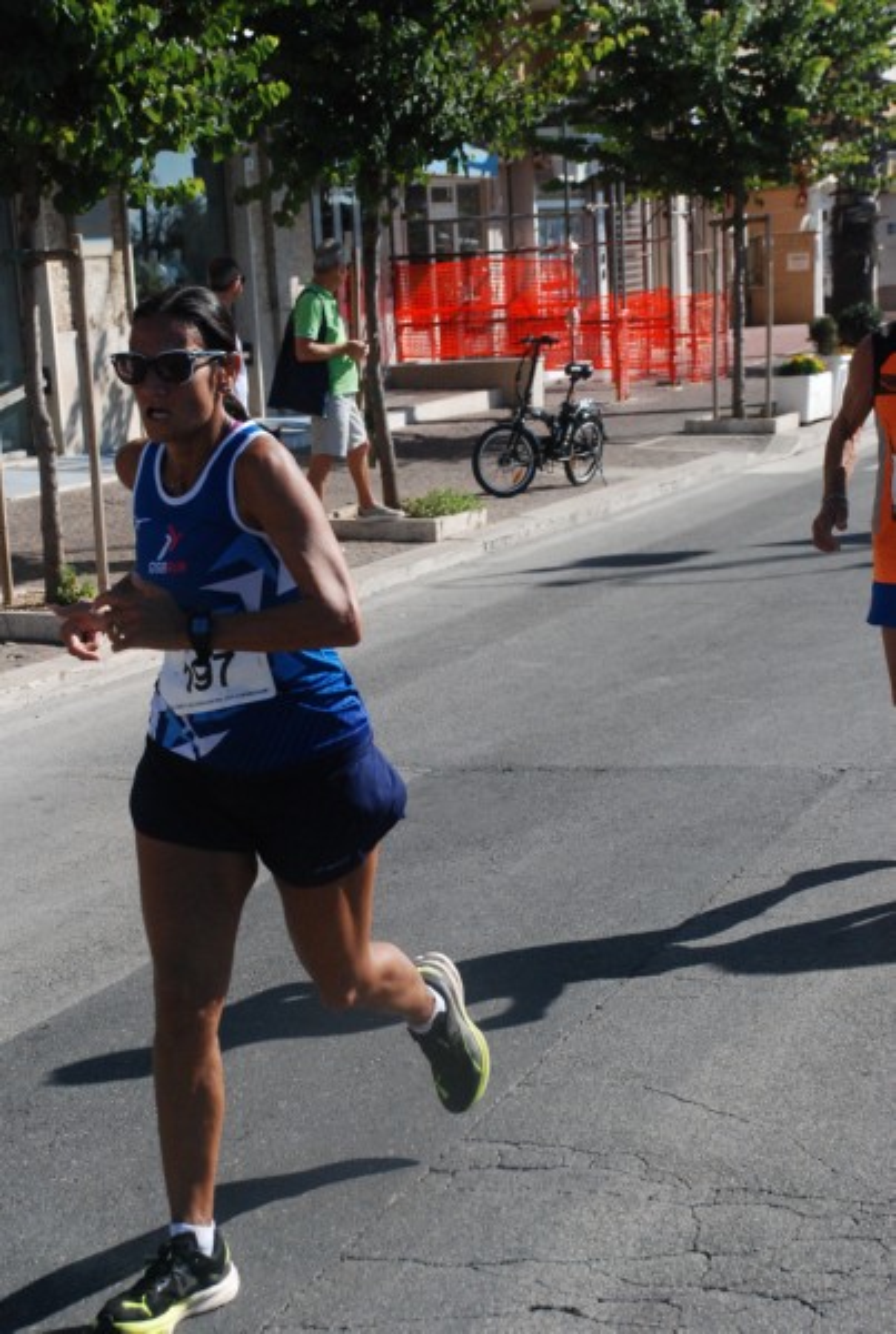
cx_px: 448
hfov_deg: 18.3
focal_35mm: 75
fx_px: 2785
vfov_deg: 26.9
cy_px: 667
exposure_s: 1/2000
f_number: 7.1
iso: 1000
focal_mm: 50
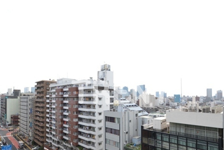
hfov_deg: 83.8
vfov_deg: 61.2
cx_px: 121
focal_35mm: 20
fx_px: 124
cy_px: 92
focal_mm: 10
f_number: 6.3
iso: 100
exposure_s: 1/160
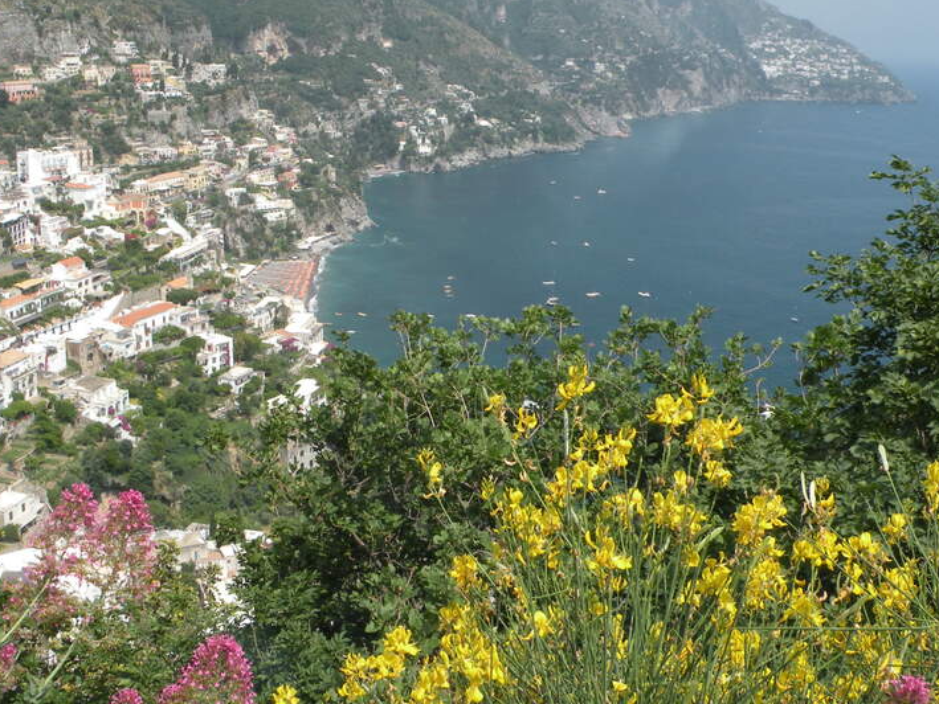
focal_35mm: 39
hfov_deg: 47.7
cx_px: 405
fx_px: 1058
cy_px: 281
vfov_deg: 36.7
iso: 64
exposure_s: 1/230
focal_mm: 4.7
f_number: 6.3
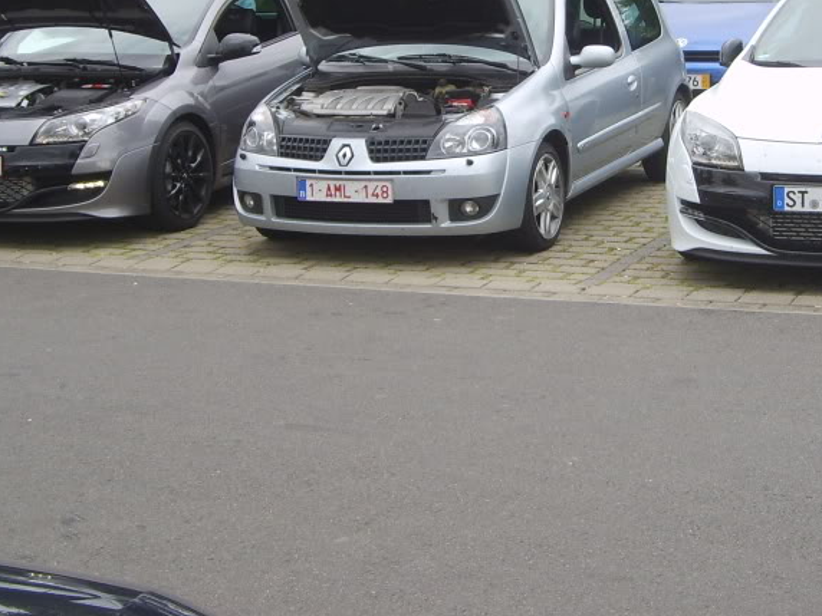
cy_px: 158
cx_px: 491
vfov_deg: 19.0
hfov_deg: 25.3
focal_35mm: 77
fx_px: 1828
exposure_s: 1/90
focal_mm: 7.2
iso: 50
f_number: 3
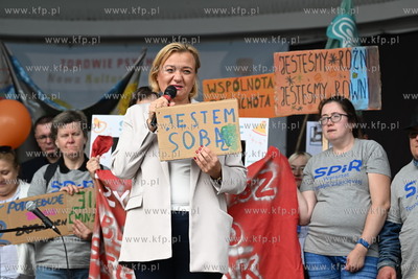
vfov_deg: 8.6
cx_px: 209
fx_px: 1858
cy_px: 140
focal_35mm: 160
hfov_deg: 12.8
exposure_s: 1/400
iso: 250
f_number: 5.6
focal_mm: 160
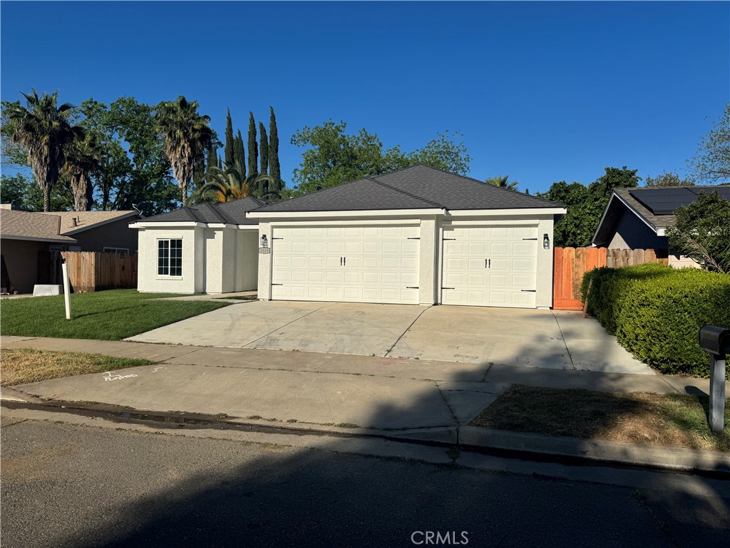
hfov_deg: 71.6
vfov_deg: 56.8
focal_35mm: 24
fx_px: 506
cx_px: 365
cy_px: 274
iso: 80
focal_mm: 6.76
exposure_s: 1/10417
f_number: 1.78
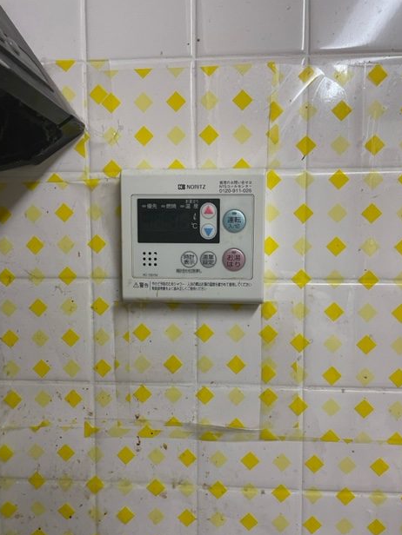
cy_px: 276
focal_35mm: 27
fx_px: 418
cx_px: 202
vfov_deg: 65.3
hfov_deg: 51.4
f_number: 1.6
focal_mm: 4.2
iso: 160
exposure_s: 1/60
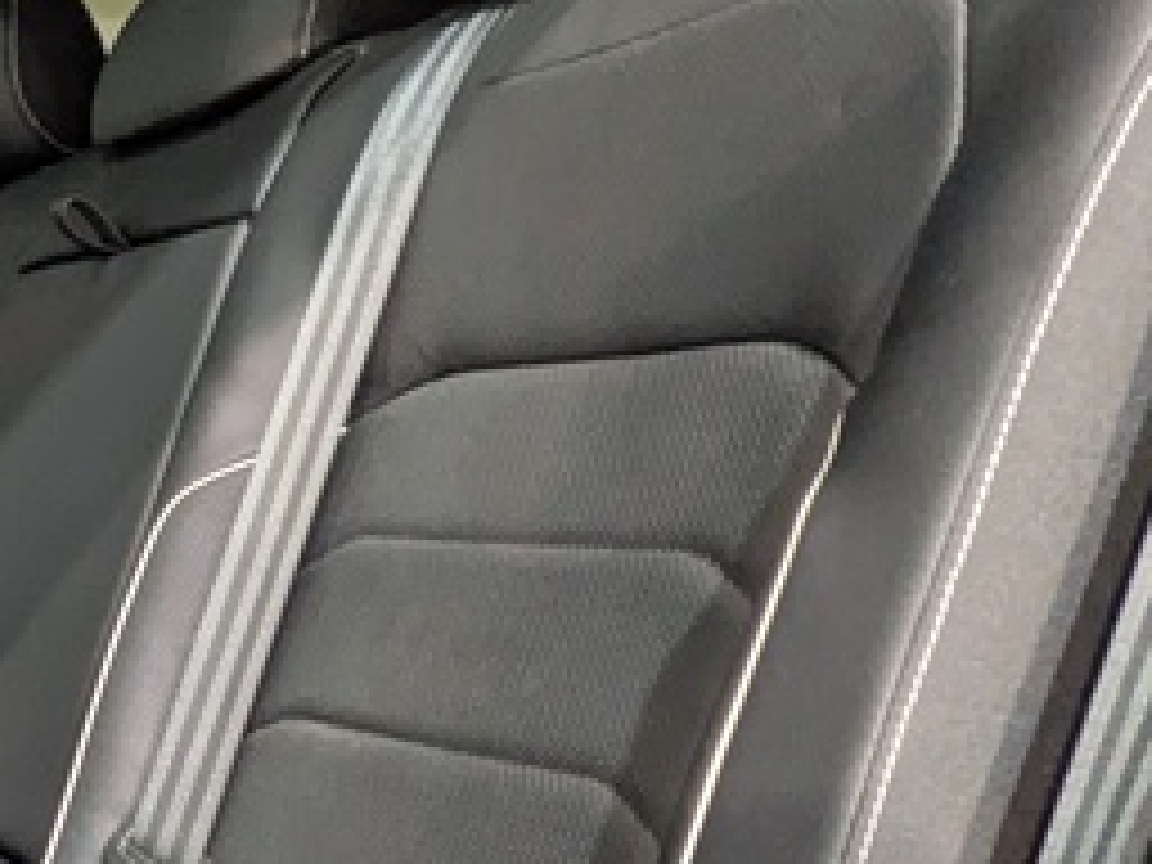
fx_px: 1864
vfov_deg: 25.4
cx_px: -612
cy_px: 760
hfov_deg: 25.2
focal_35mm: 56
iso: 457
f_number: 2.2
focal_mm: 1.83
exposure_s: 1/24
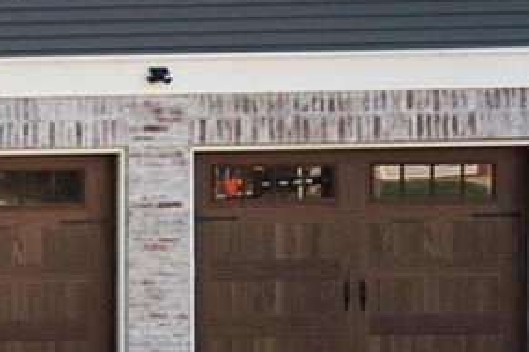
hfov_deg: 9.2
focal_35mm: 201
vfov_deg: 6.8
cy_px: 85
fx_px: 2952
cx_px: -726
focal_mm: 18
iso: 400
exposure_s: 1/250
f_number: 8
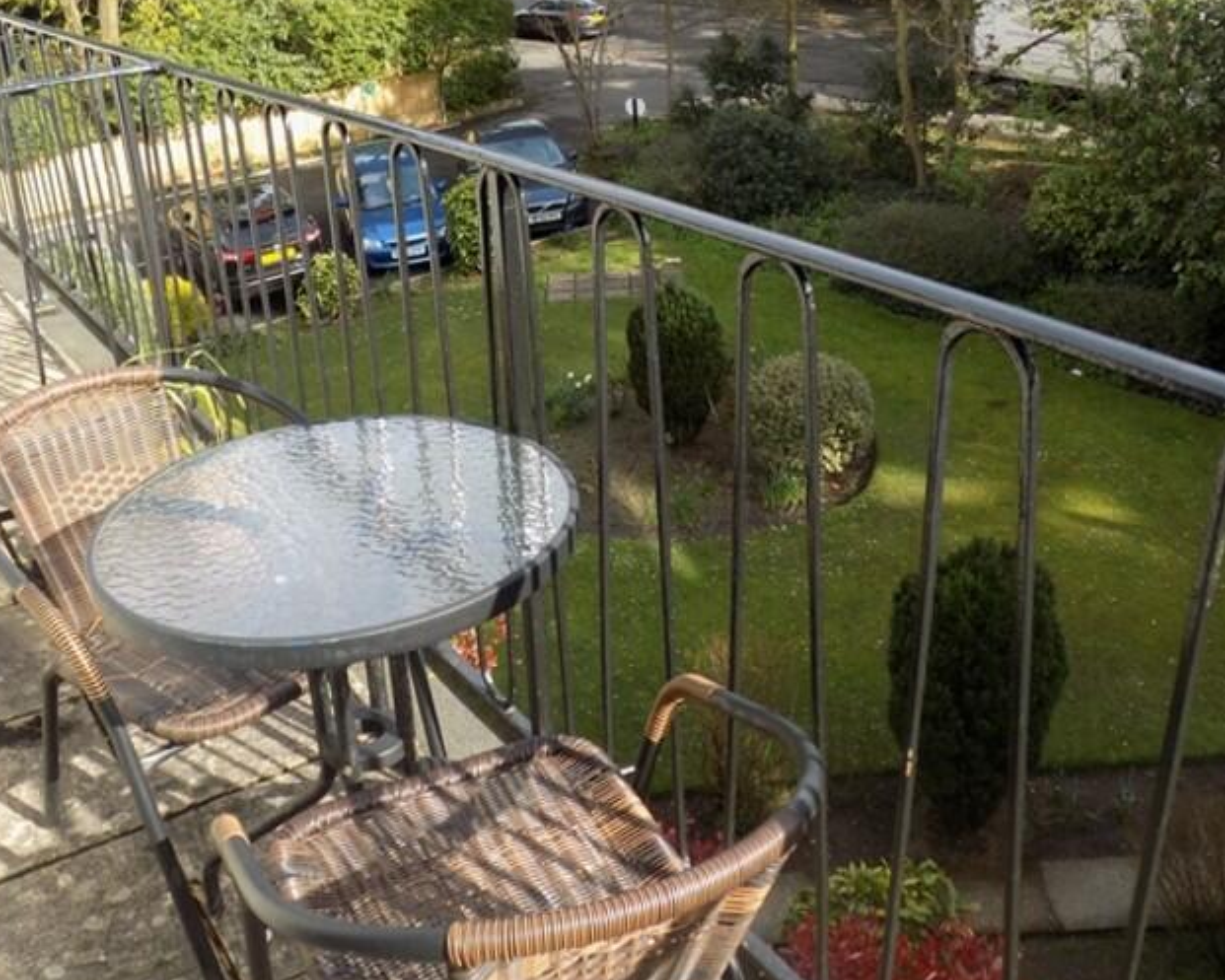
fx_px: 1342
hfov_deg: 49.0
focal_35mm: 37
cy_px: 367
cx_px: 544
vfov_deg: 39.9
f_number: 3.1
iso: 80
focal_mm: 4
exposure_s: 1/250
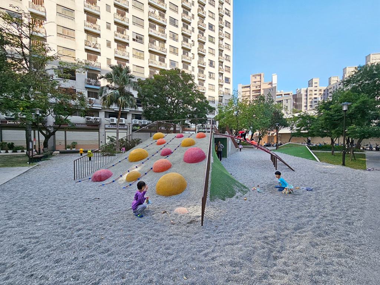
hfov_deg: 106.2
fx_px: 143
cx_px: 190
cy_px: 142
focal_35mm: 13
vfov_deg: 89.9
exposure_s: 1/868
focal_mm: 2.2
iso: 50
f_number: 2.2
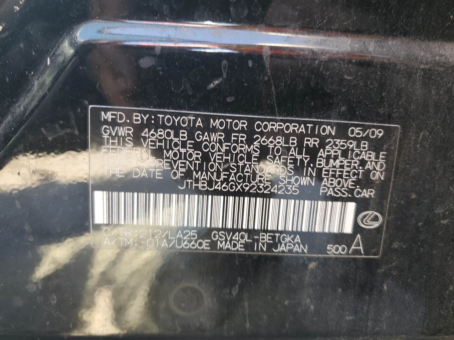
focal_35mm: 26
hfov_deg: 67.3
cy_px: 170
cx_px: 227
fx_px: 341
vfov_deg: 53.1
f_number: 1.5
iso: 68
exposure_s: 1/60.2
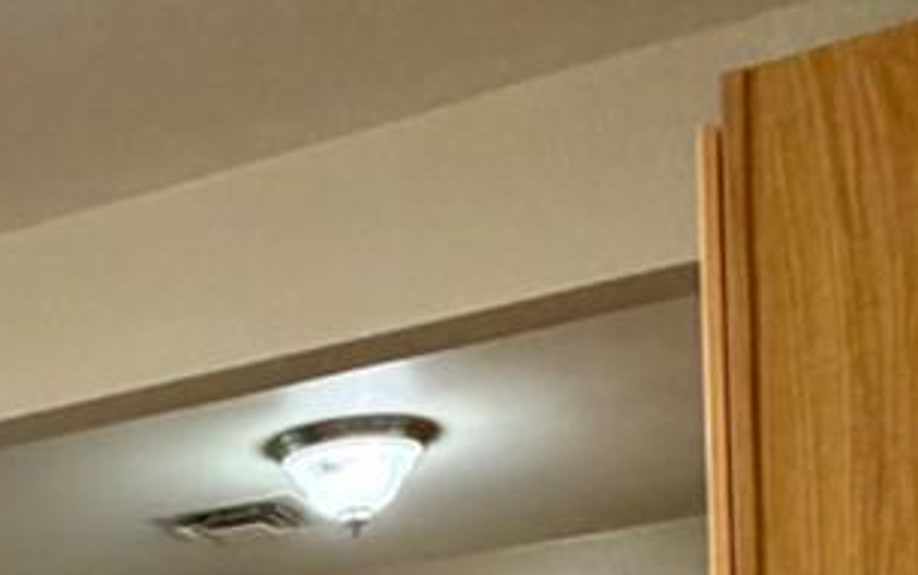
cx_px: 23
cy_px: 1136
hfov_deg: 26.8
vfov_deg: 14.8
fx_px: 1827
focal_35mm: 73
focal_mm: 2.22
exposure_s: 1/120
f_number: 2.2
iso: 250
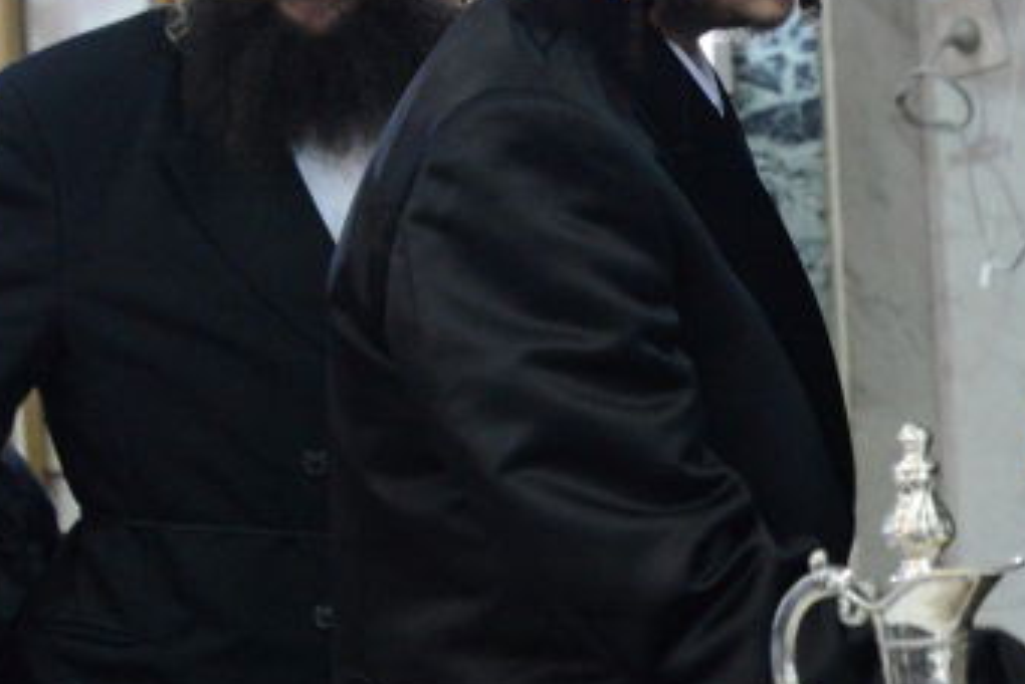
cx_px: 1209
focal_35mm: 301
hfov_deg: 6.8
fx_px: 8573
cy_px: 68
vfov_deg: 4.6
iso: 5000
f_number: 5.3
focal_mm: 100
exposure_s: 1/100
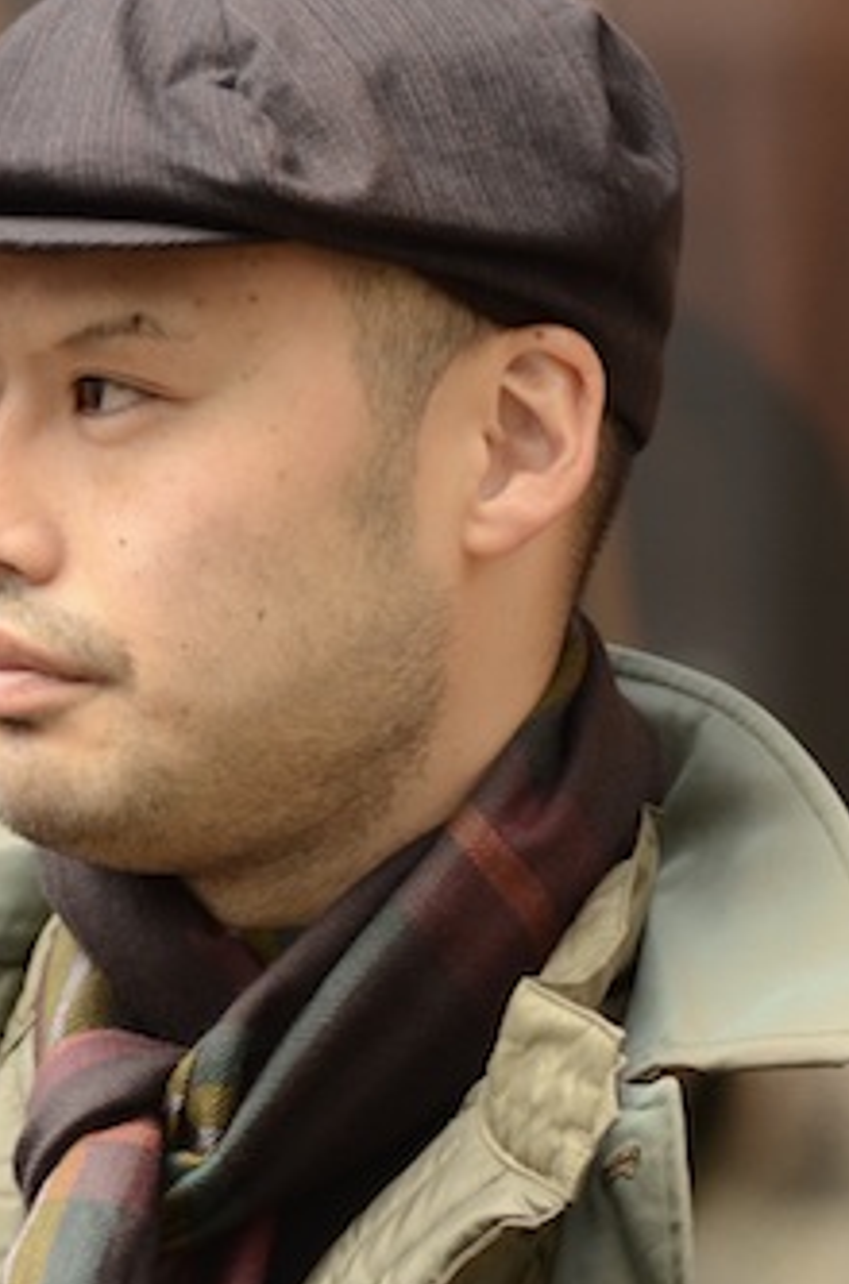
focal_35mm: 393
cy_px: 1685
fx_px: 13973
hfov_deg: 3.5
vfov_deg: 5.2
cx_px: 181
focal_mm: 85
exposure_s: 1/80
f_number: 2
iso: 320
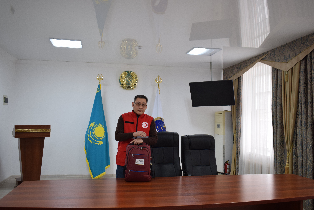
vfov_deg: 40.0
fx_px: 288
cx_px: 157
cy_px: 105
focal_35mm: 33
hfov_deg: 57.2
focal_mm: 22
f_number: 5
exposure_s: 1/80
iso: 400
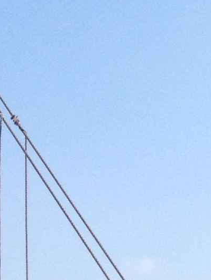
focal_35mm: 215
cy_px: 713
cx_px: 223
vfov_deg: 8.3
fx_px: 1745
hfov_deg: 6.9
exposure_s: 1/1453
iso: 50
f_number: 2.4
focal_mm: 4.28
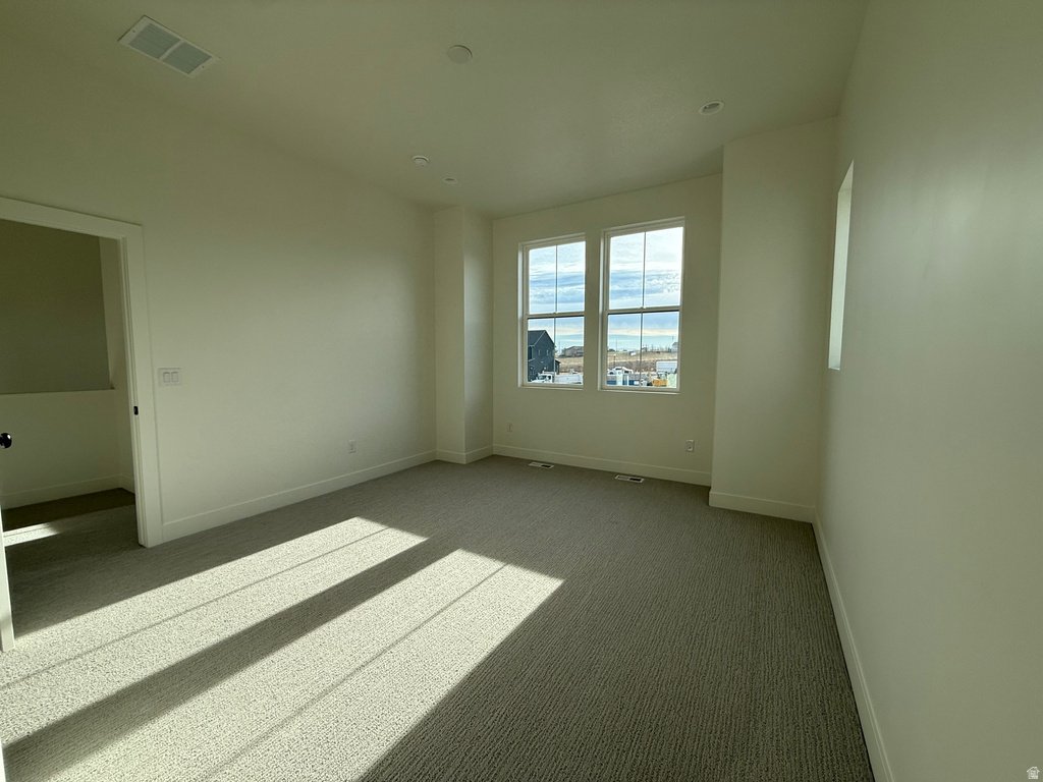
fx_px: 422
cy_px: 391
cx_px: 522
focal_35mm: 14
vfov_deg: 85.7
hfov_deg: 102.1
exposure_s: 1/644
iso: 64
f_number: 2.2
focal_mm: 2.22
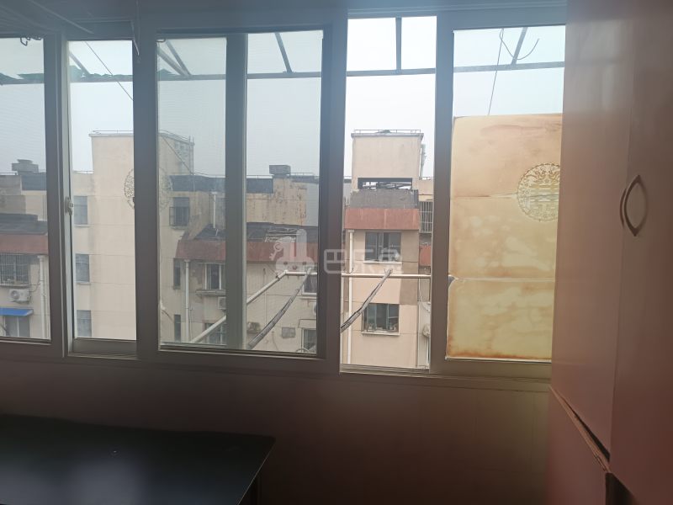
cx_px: 336
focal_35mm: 24
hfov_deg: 71.6
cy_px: 252
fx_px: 467
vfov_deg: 56.8
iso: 52
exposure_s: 1/100
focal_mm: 5.31
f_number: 1.7
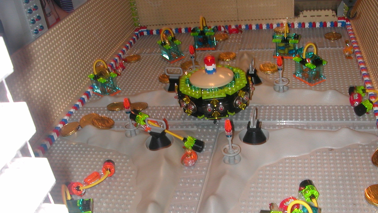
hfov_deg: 49.4
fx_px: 411
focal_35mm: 41
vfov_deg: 28.9
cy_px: 134
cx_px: 191
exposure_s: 1/30
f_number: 4.5
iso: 100
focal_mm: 5.6
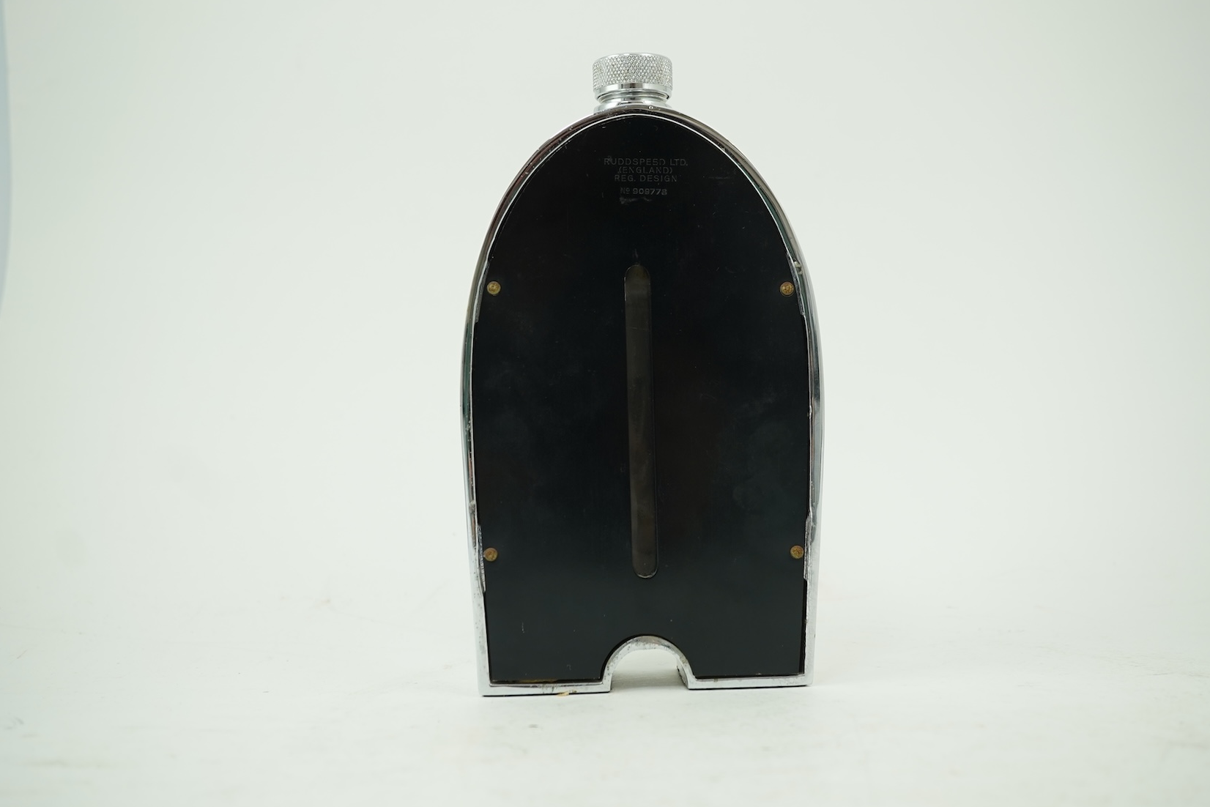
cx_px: 646
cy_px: 373
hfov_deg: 40.3
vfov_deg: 27.5
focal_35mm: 49
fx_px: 1647
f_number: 7.1
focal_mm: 30
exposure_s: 1/40
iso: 250
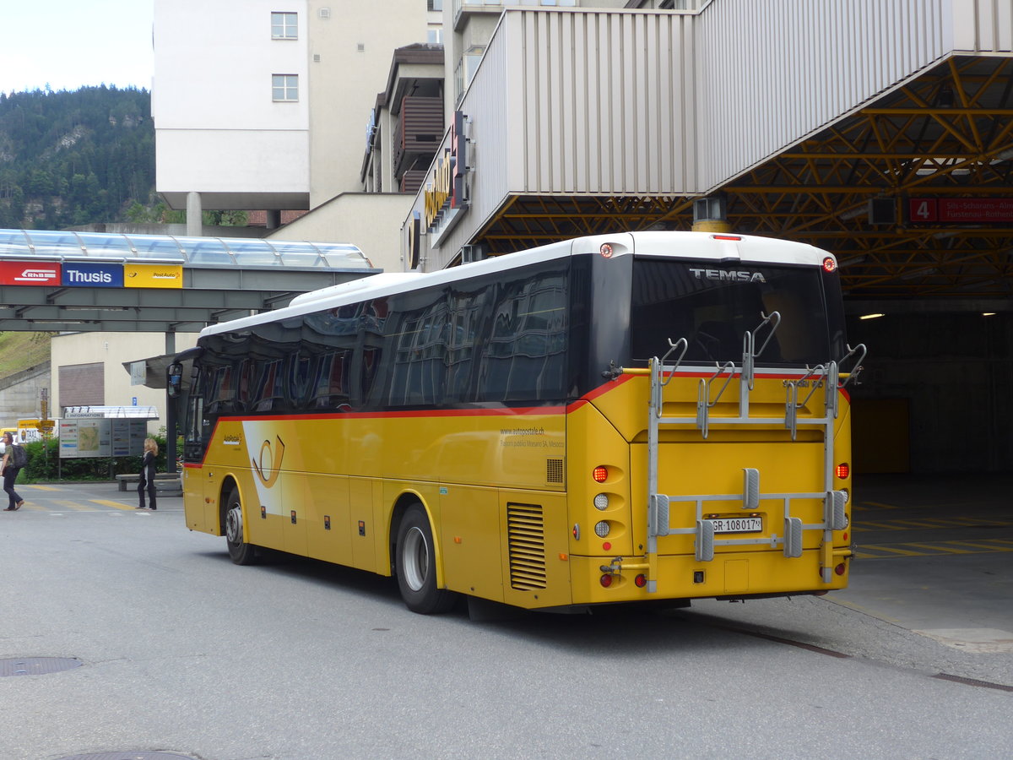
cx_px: 506
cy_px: 380
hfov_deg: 36.8
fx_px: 1522
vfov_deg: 28.0
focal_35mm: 52
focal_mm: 10.7
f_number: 3.3
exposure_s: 1/200
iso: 80
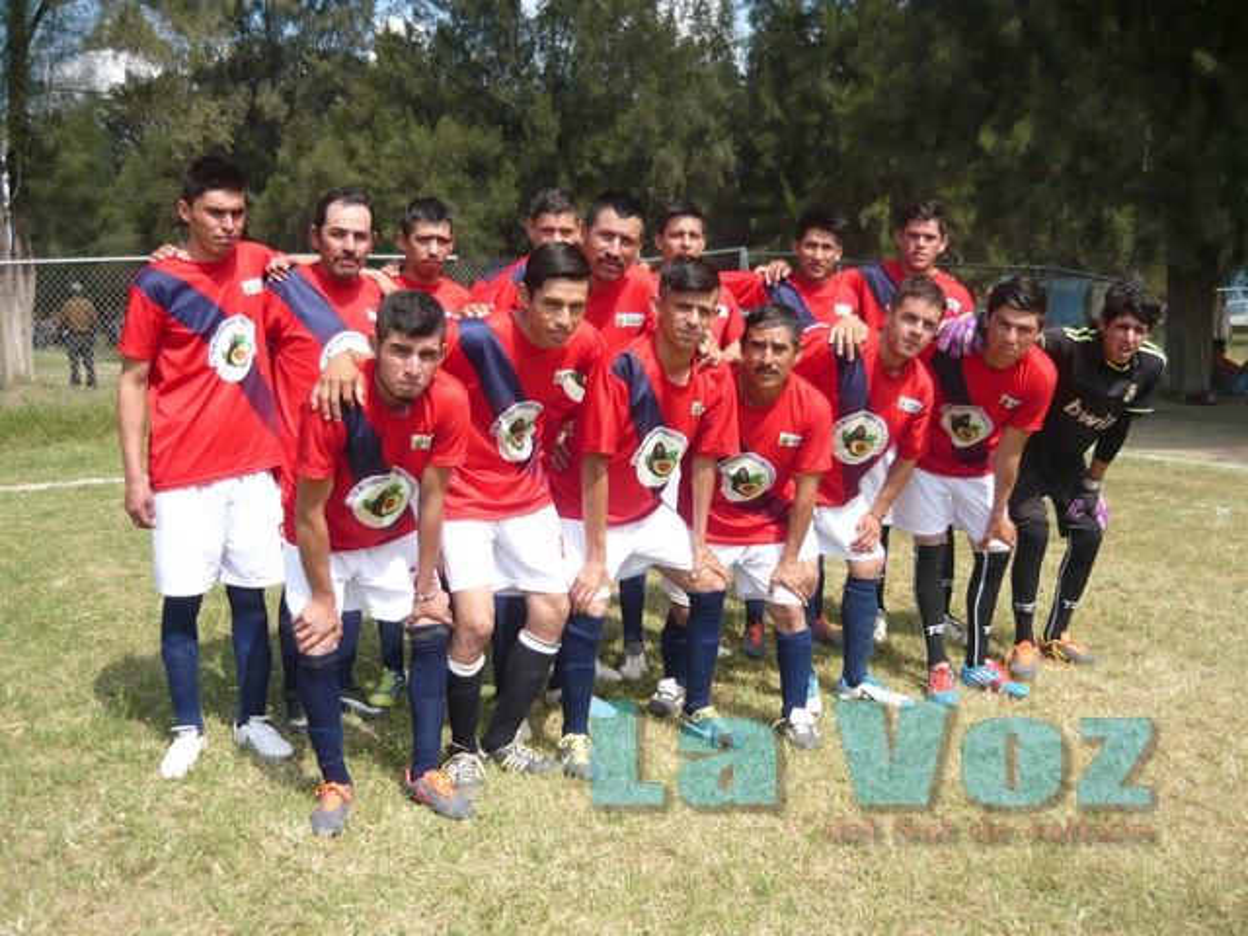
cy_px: 468
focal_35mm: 33
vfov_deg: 42.9
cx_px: 624
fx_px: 1190
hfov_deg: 55.4
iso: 100
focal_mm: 5.5
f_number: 8
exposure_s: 1/160
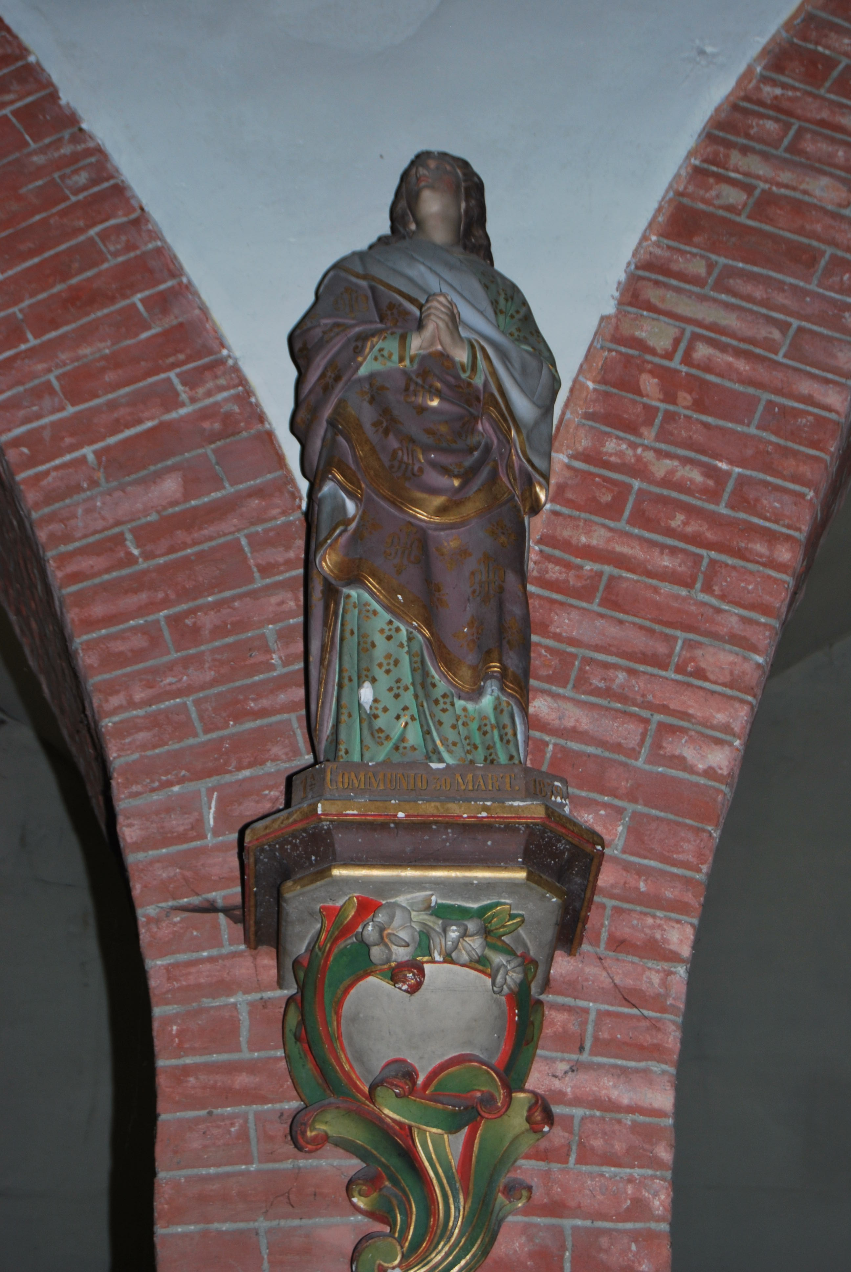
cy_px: 636
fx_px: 2652
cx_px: 426
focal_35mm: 75
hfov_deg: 18.2
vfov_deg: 27.0
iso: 200
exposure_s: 1/60
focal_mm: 50
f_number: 5.6
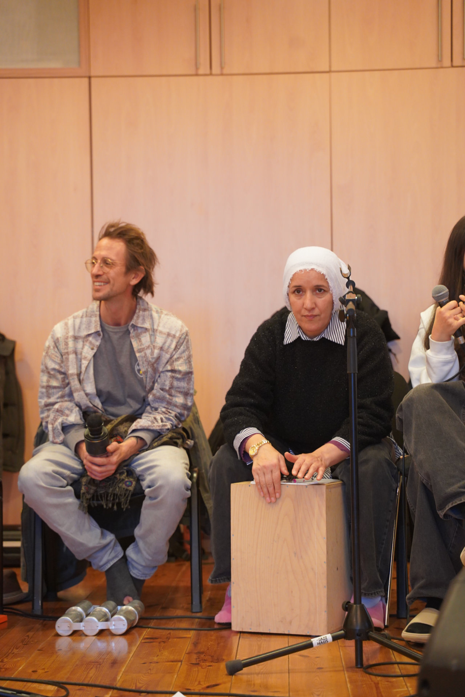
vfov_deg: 27.0
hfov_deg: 18.2
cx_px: 232
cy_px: 348
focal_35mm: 75
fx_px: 1453
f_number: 4
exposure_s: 1/160
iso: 3200
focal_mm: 75
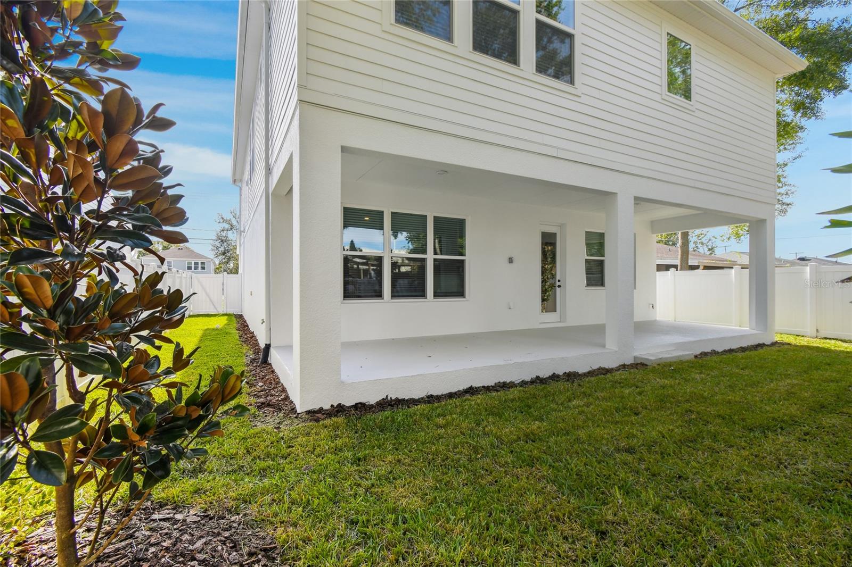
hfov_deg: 100.4
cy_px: 284
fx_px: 355
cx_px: 426
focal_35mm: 15
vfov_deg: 77.3
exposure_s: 1/160
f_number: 7.1
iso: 100
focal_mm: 10
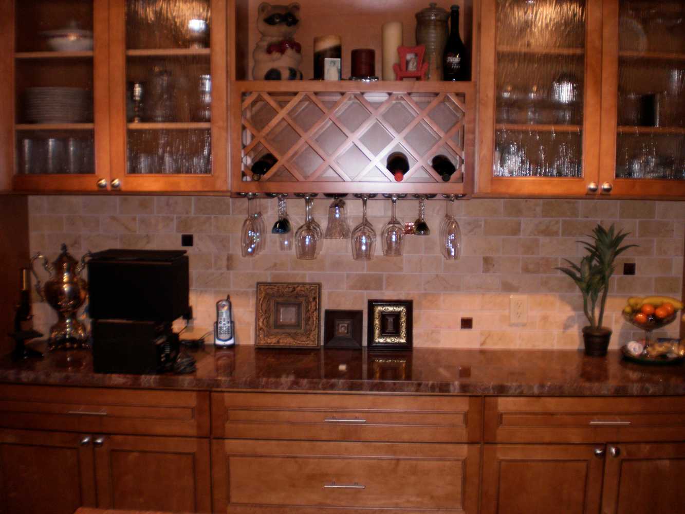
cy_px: 257
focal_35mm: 36
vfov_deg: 39.7
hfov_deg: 51.4
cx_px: 342
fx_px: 712
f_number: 3.1
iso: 100
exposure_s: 1/30
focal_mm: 6.3
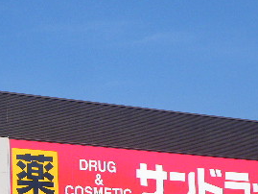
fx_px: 977
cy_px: 186
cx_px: 103
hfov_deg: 15.0
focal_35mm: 131
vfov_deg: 11.2
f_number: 3.7
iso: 80
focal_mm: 9.8
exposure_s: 1/800
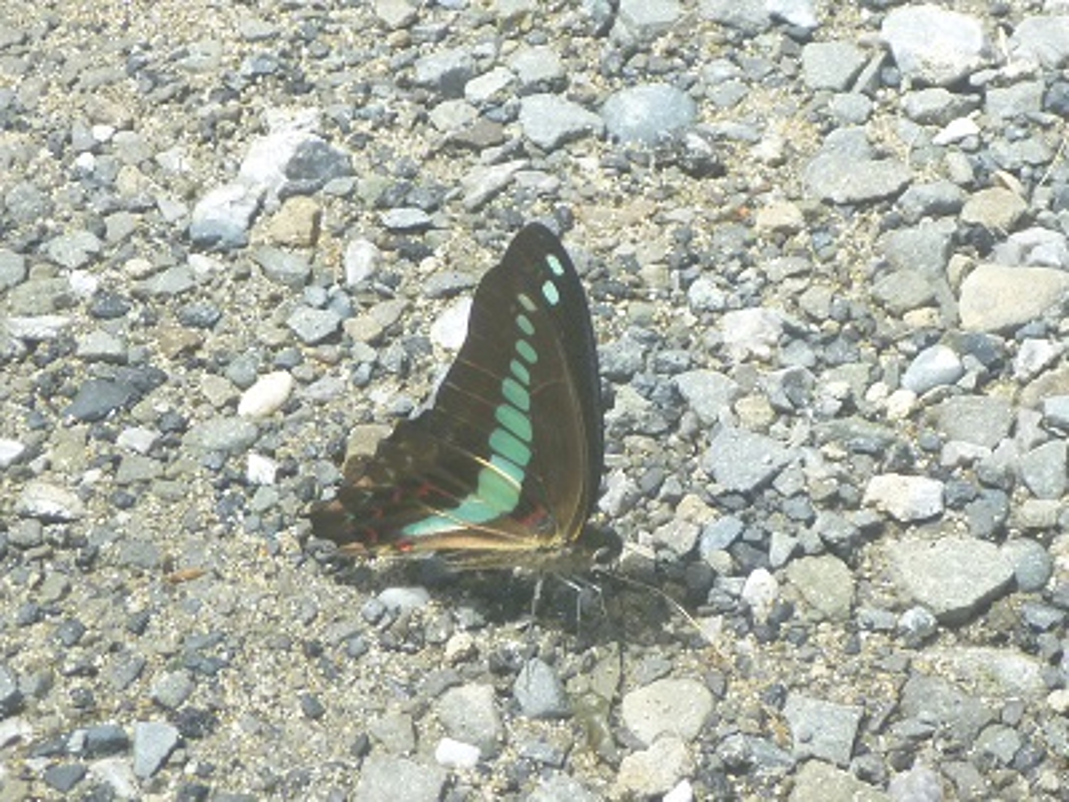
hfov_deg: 17.3
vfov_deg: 13.0
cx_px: 534
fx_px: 3521
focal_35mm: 114
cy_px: 401
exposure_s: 1/500
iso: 200
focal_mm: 10.4
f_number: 5
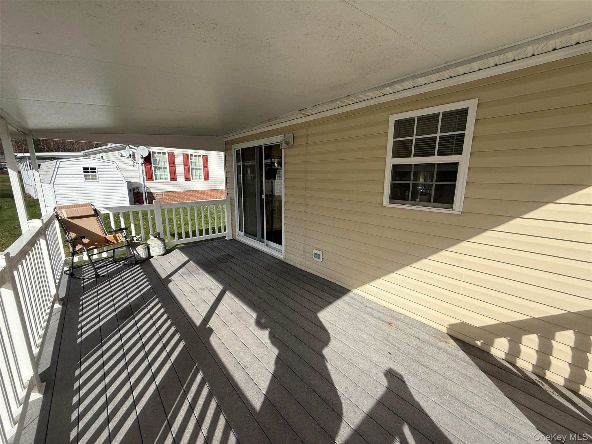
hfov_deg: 102.1
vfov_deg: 85.7
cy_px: 222
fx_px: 239
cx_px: 296
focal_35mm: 14
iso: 50
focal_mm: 2.22
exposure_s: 1/1431
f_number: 2.2
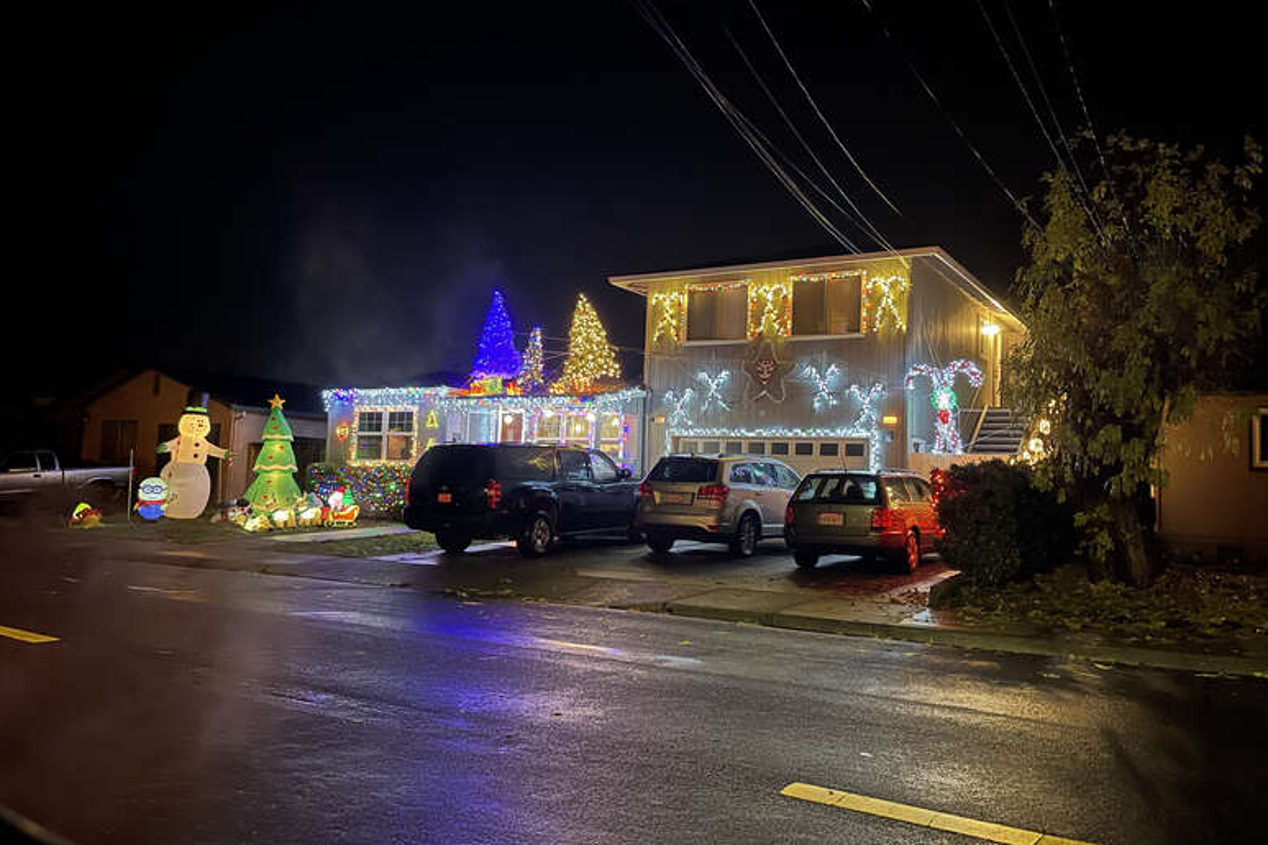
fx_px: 986
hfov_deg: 65.5
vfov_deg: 46.4
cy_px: 420
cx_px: 627
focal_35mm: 28
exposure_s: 1/15
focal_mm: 5.1
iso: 1600
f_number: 1.6
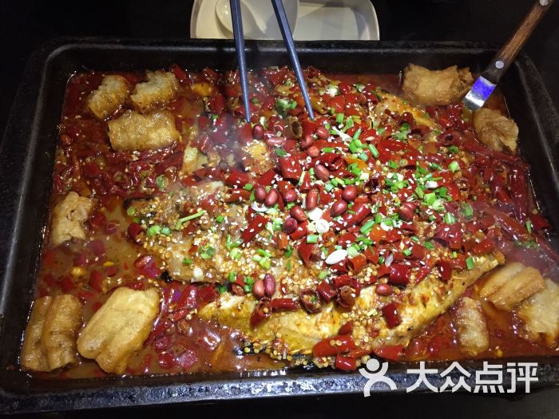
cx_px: 280
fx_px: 468
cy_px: 210
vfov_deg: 48.2
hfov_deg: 61.7
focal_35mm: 29
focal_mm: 4.15
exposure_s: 1/33
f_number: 2.2
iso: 200
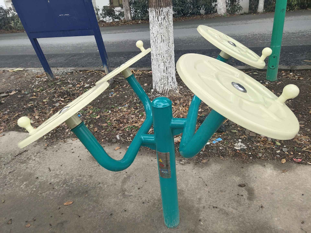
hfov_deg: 60.0
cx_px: 156
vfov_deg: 46.8
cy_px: 116
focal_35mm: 30
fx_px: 270
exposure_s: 1/2025
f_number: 1.79
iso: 50
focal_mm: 4.35
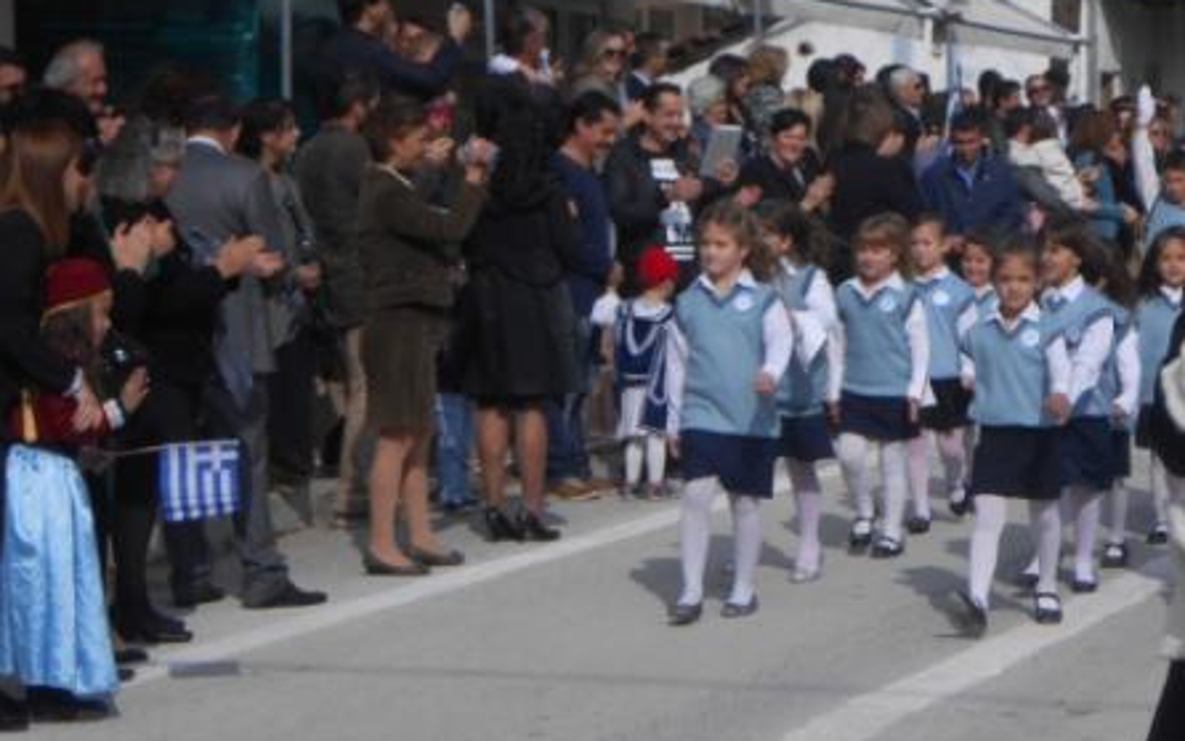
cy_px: 370
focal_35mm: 99
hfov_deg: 21.0
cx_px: 592
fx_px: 3198
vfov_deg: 13.2
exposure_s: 1/1500
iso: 80
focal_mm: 16.5
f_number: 4.6
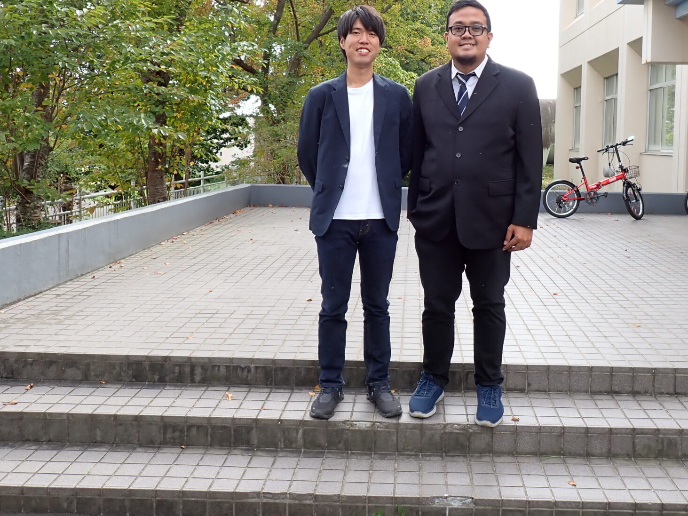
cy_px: 181
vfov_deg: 40.3
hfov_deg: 52.3
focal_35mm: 35
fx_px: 696
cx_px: 410
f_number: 2.8
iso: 100
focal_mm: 4.5
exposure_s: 1/320
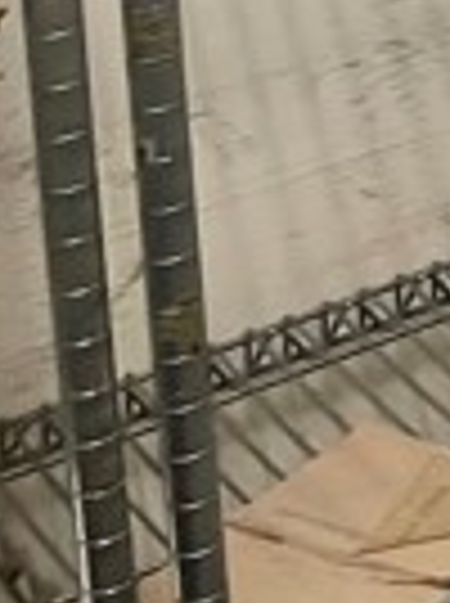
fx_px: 2747
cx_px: 1336
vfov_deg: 11.0
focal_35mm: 158
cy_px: -713
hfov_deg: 8.1
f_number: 1.6
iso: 160
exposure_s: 1/60
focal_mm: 5.1
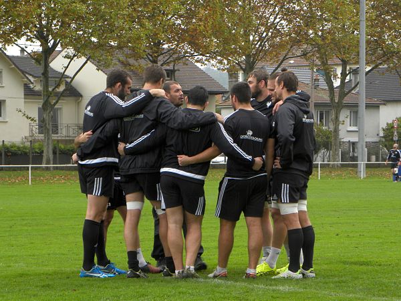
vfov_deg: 9.2
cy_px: 150
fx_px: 1877
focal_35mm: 162
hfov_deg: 12.2
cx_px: 200
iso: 70
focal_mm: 28.8
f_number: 4.5
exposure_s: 1/65.1
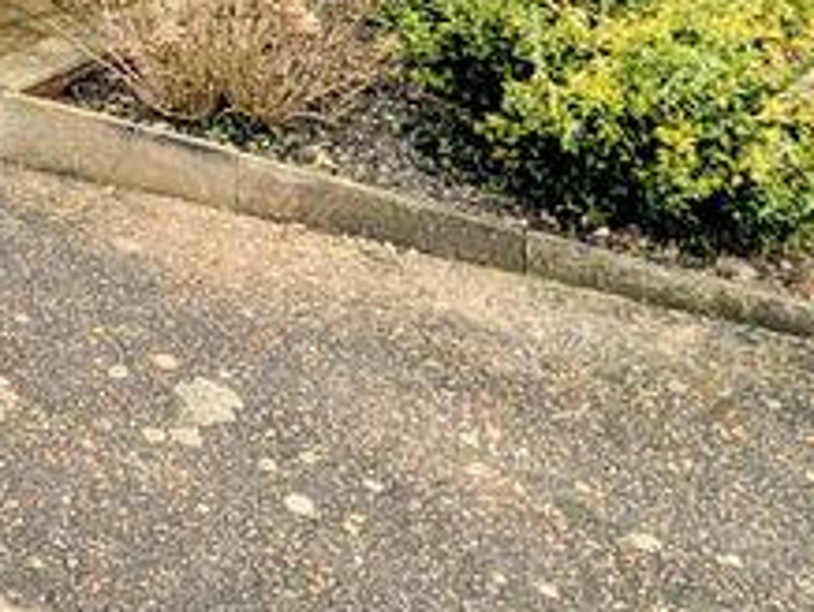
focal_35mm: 44
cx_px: -392
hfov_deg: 28.6
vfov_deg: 23.2
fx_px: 1036
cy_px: -399
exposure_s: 1/501
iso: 99
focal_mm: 2.02
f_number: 1.7
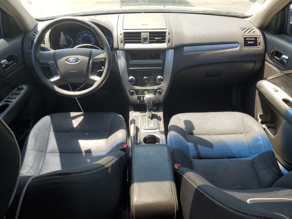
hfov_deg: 67.3
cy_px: 110
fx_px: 219
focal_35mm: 26
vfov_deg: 53.1
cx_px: 146
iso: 50
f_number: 1.5
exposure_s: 1/385
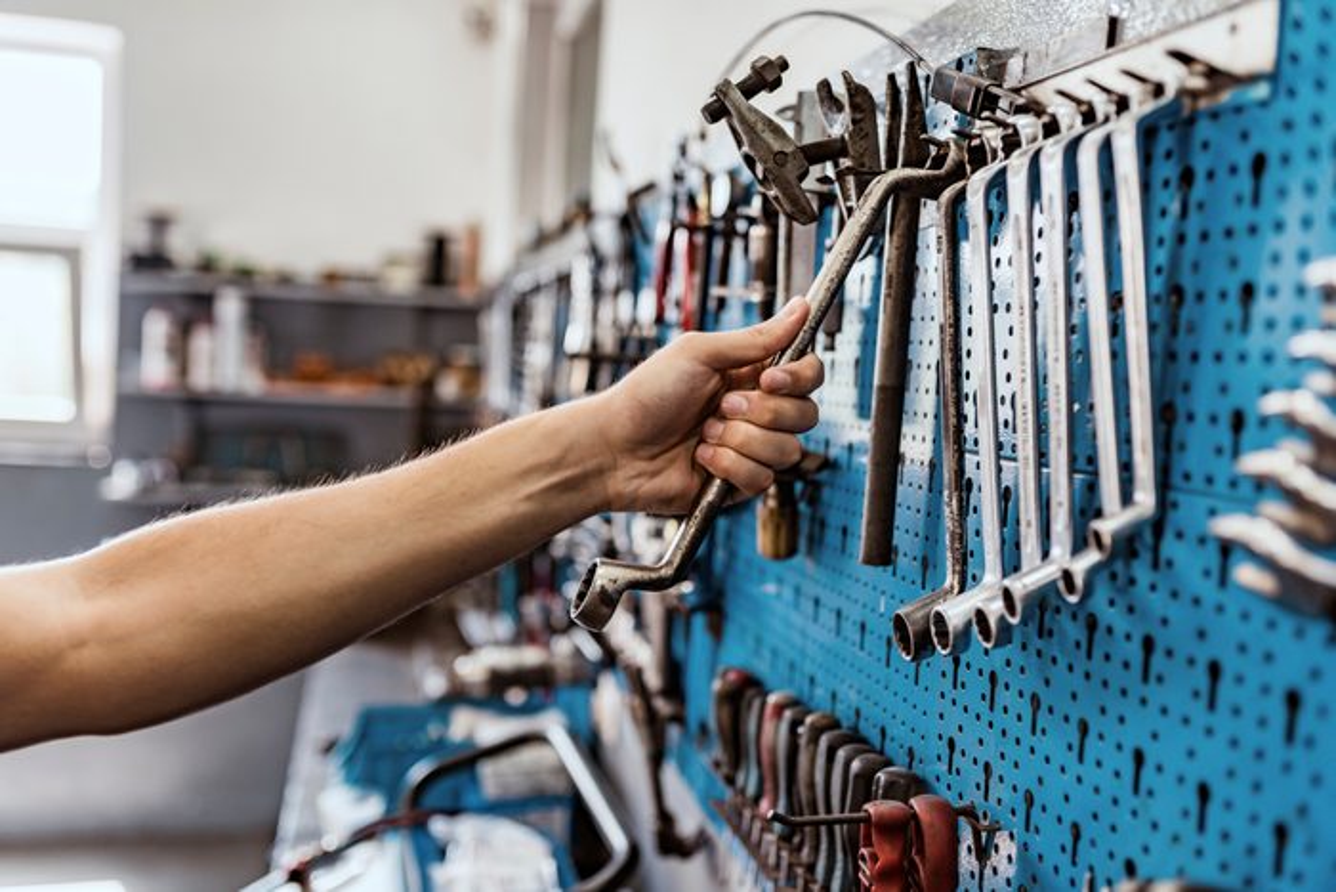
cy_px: 446
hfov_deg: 54.4
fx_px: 1299
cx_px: 668
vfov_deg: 37.9
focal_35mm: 35
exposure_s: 1/200
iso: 200
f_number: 2
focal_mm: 35
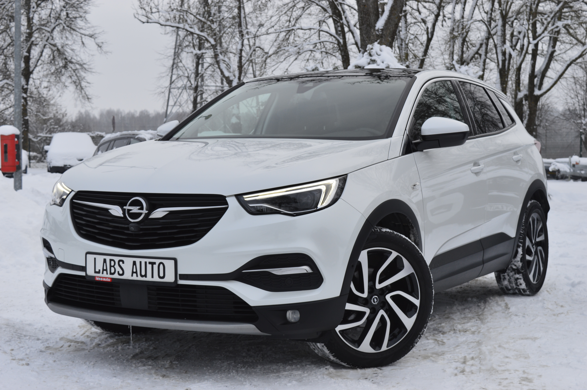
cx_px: 294
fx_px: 977
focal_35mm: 60
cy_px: 195
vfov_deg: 22.6
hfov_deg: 33.4
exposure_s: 1/160
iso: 400
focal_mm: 40
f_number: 9
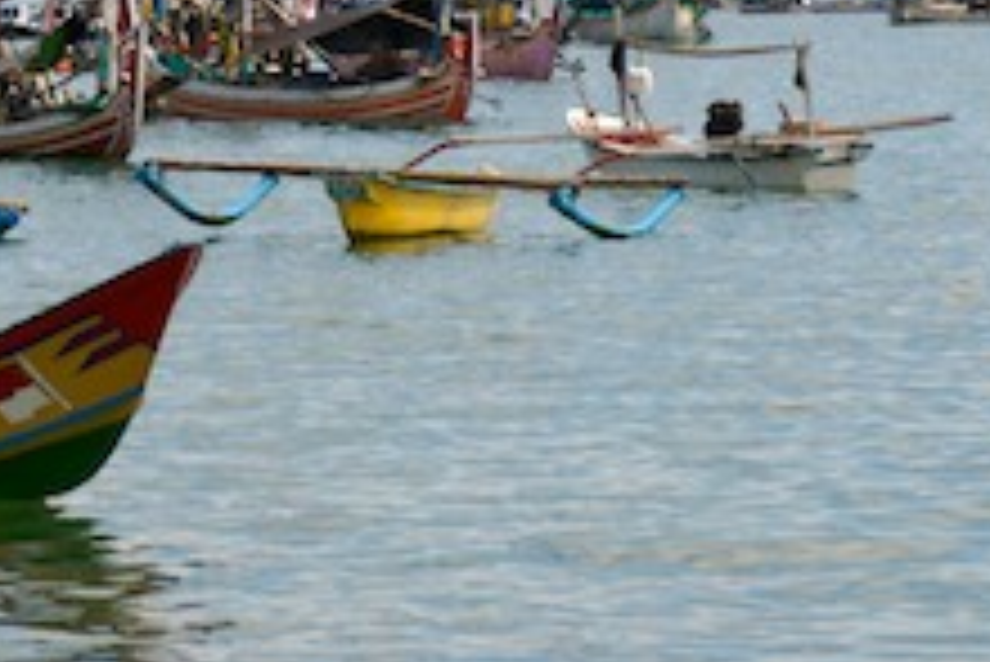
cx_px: -189
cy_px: -225
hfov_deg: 8.6
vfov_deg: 5.8
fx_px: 6522
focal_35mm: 237
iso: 320
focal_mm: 58
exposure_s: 1/500
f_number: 11
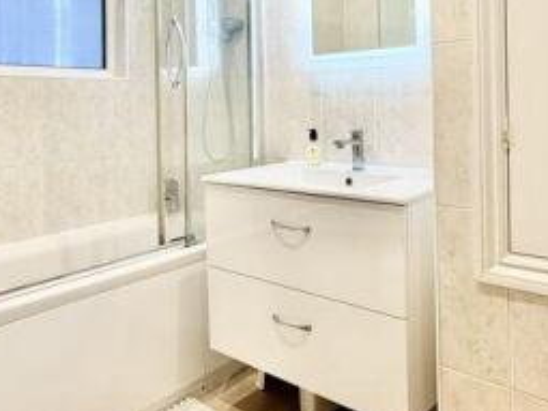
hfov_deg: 56.5
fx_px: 506
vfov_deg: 42.8
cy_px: 104
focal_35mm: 32
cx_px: 326
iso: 125
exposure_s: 1/100
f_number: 2.2
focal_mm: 2.22
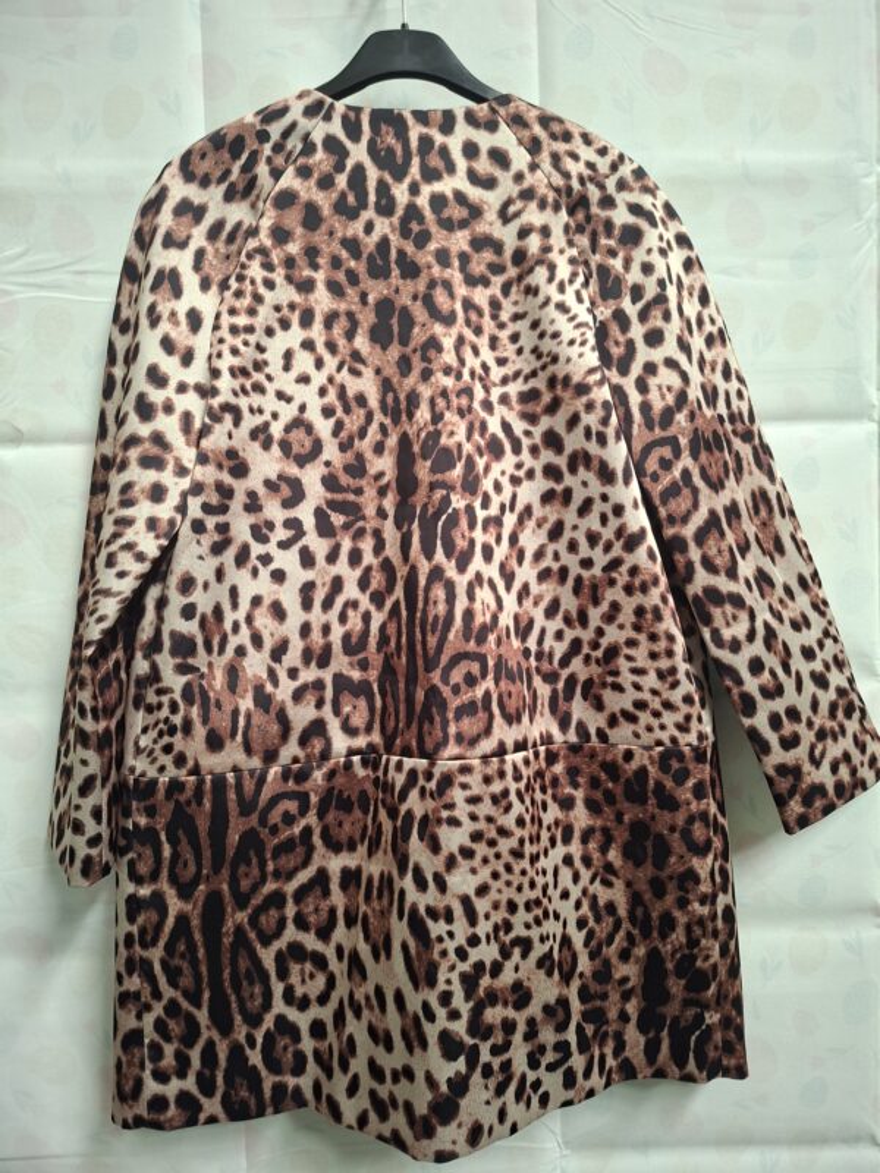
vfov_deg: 73.9
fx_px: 780
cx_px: 440
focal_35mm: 23
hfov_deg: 58.9
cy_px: 586
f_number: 1.8
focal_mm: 5.54
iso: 320
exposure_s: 1/50
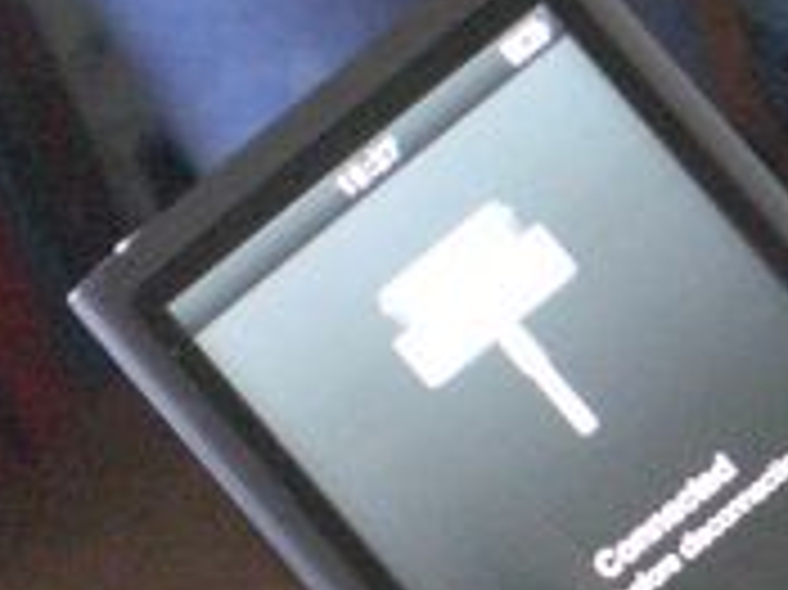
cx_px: 752
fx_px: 3162
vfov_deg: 10.6
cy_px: 608
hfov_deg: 14.0
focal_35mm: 139
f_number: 3.1
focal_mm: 6.3
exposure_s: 1/30
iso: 800
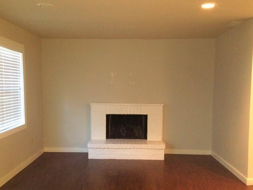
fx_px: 292
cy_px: 111
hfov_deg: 46.8
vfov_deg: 35.9
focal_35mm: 40
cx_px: 119
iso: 200
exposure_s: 1/20
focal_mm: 4.12
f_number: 2.4
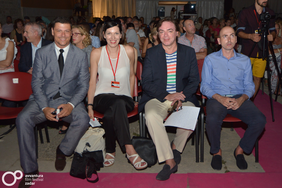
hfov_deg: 46.4
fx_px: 329
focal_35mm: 42
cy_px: 94
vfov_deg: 31.9
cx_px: 141
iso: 2000
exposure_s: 1/100
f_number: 6.3
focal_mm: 42
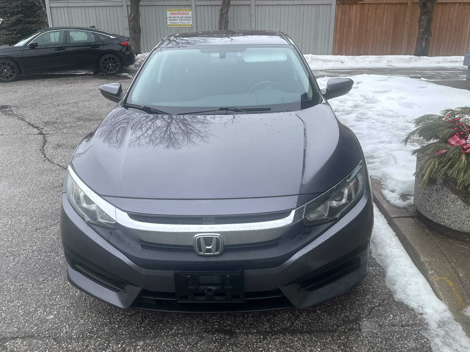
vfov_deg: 48.1
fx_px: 394
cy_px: 150
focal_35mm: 29
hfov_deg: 61.7
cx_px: 235
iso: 80
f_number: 1.78
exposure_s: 1/1393
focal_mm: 6.86
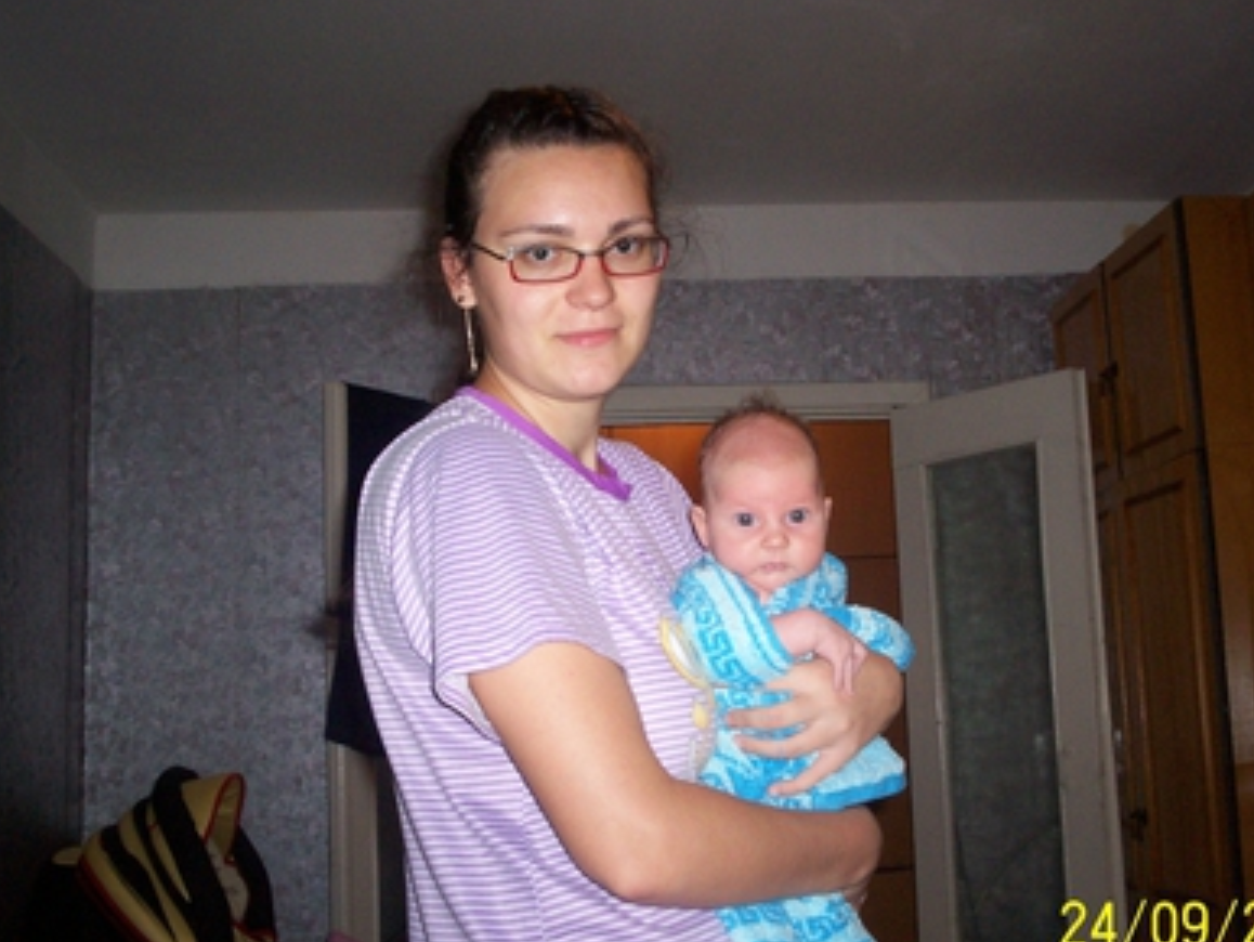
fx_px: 1522
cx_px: 705
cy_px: 523
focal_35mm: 42
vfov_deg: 34.4
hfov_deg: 44.7
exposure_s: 1/64
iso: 140
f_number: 4.5
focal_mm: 5.9
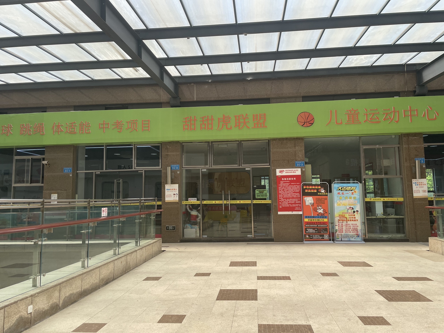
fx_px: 333
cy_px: 166
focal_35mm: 26
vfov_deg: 53.1
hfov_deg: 67.3
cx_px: 222
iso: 50
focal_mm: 4.2
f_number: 1.6
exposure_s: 1/1435
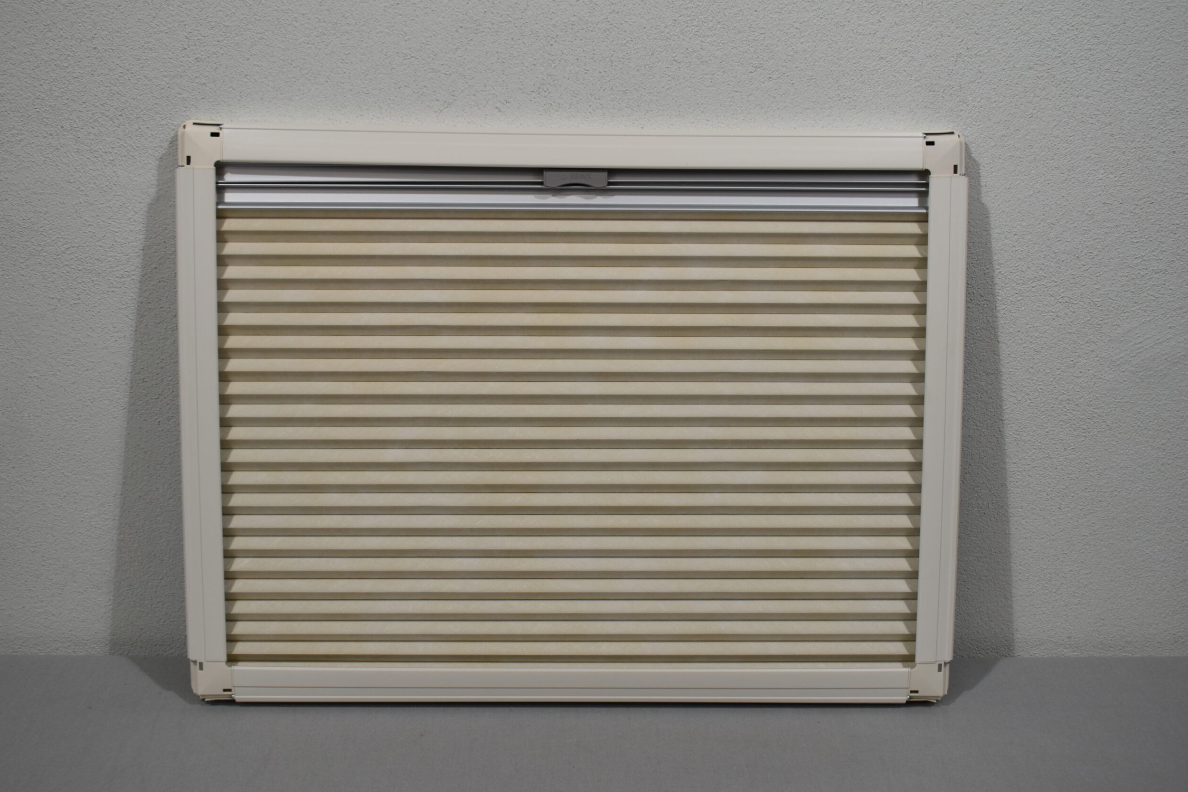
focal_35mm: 45
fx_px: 1469
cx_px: 584
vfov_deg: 30.2
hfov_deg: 44.0
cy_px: 403
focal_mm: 29
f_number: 5.6
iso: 250
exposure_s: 1/125
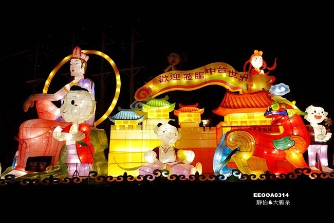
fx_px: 223
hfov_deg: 73.8
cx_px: 167
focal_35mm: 24
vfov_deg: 53.1
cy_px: 112
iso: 125
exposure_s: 1/30
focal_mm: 8.8
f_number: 2.5
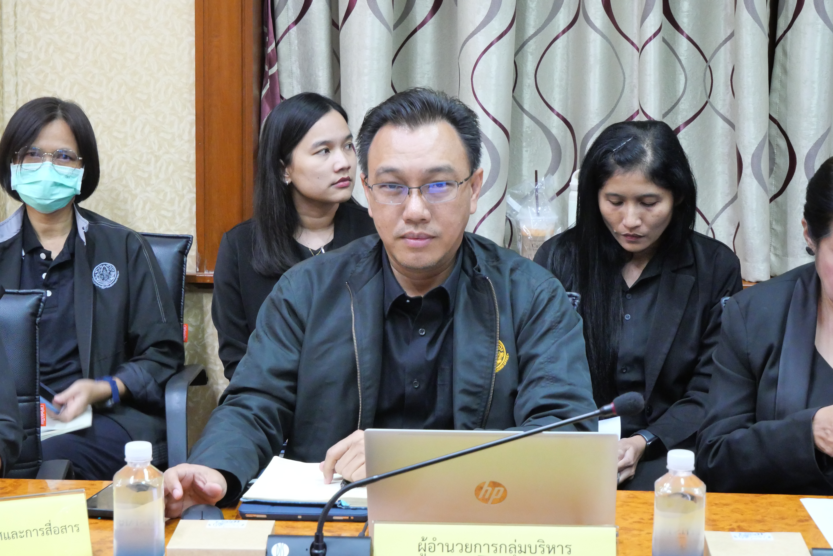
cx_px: 416
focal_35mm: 83
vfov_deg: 16.5
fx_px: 1922
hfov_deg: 24.5
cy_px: 278
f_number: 5.5
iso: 3200
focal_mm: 40
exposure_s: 1/20
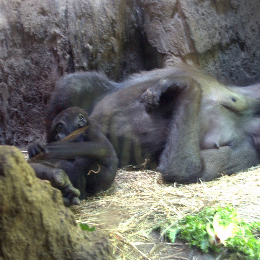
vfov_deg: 27.7
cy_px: 131
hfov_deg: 27.7
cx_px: 146
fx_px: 527
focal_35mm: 62
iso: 1600
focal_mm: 32
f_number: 4.2
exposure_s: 1/13
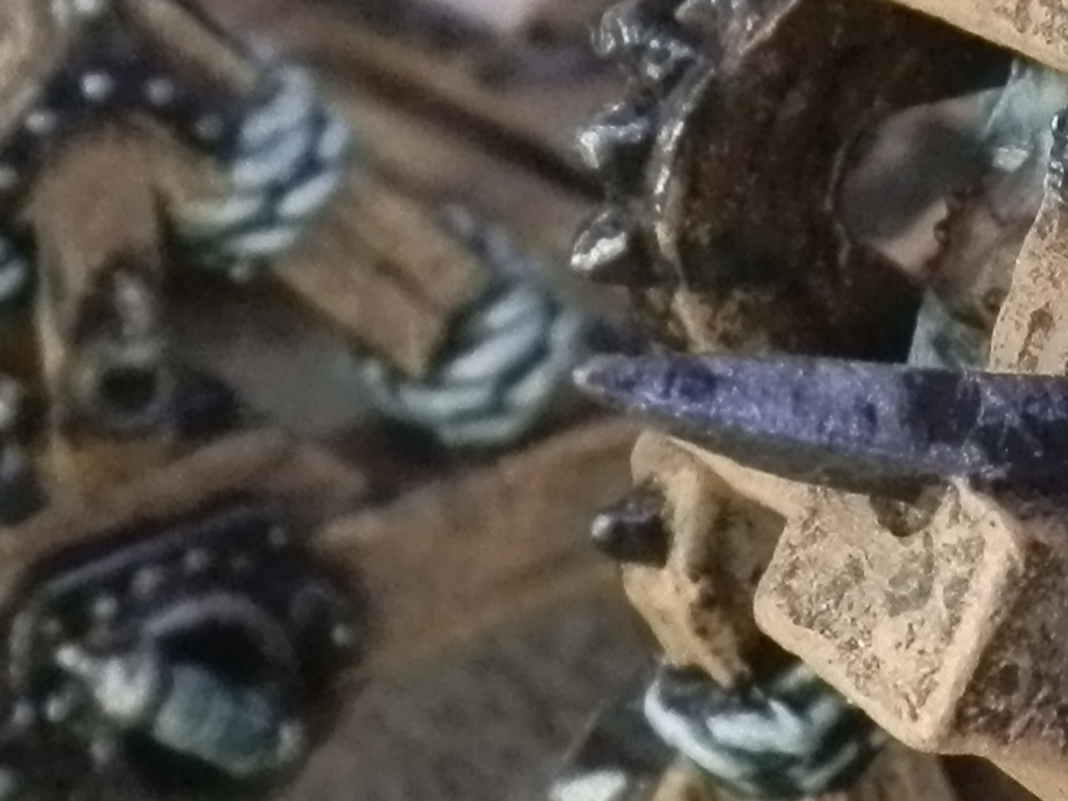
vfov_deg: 11.2
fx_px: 4071
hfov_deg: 14.7
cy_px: 664
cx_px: 1069
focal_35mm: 132
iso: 400
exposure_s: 1/100
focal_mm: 5
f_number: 3.1
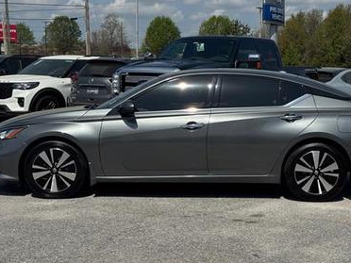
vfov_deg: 22.6
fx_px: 659
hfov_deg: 29.8
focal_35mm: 65
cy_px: 142
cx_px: 195
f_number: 1.78
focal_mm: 6.76
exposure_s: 1/7937
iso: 64
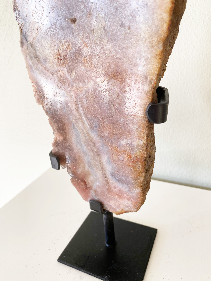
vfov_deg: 67.3
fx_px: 211
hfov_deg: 53.1
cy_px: 140
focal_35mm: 26
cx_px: 106
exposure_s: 1/122
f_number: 1.8
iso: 64
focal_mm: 4.25
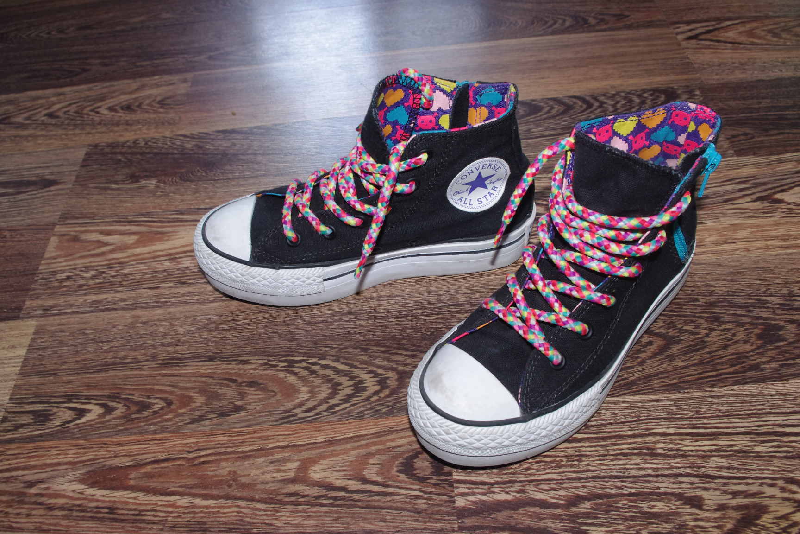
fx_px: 667
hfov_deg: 61.9
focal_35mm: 30
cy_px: 267
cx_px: 400
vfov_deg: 43.6
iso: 800
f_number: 8
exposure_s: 1/20
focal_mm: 20
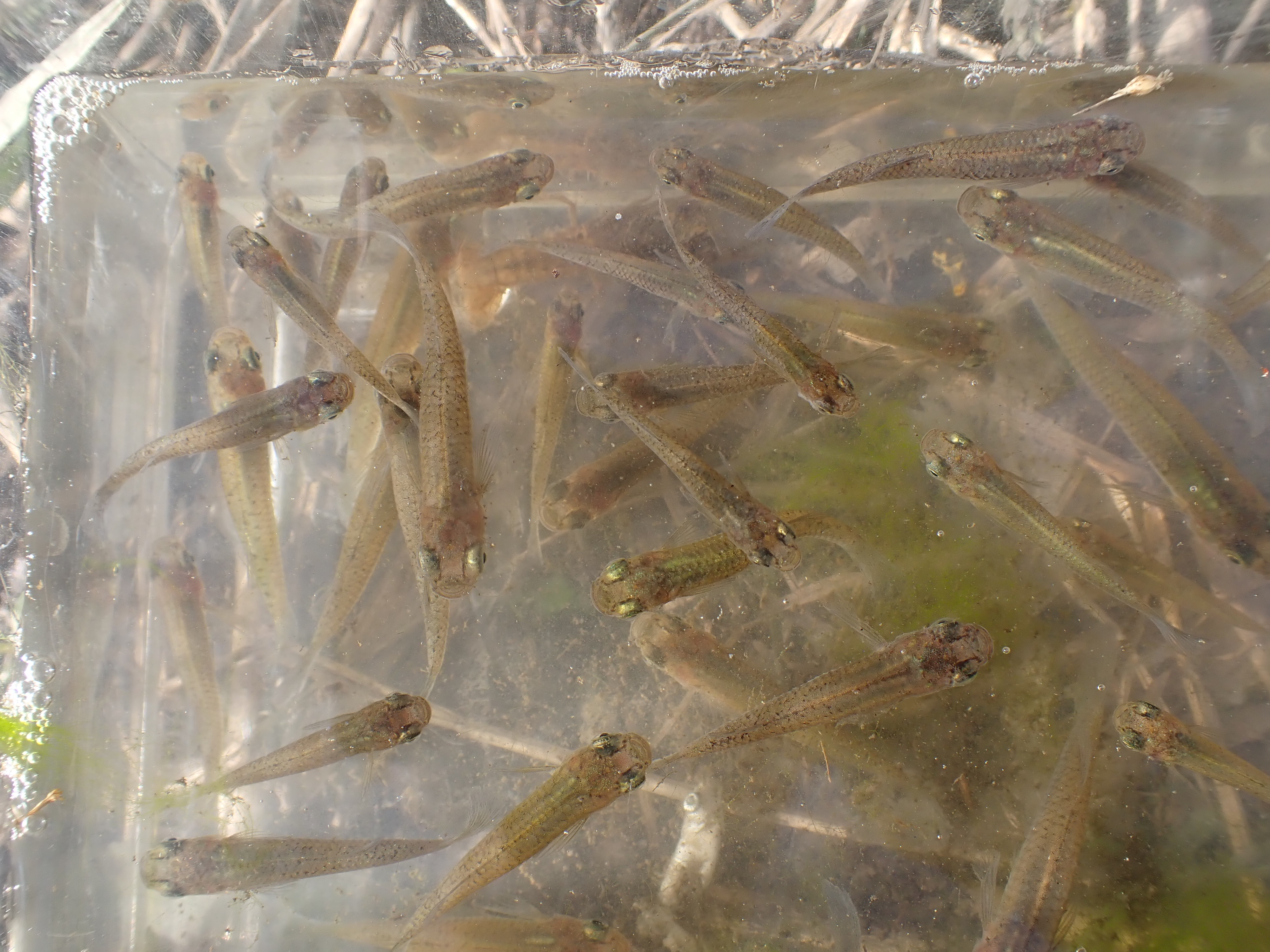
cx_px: 635
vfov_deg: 46.8
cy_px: 476
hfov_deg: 60.0
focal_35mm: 30
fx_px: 1101
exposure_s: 1/320
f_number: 3.2
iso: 100
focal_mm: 5.4
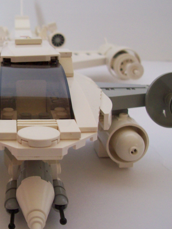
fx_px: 371
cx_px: 25
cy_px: 114
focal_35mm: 56
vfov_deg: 34.3
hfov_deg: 25.5
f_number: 2.7
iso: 160
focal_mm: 6
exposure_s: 1/9.37
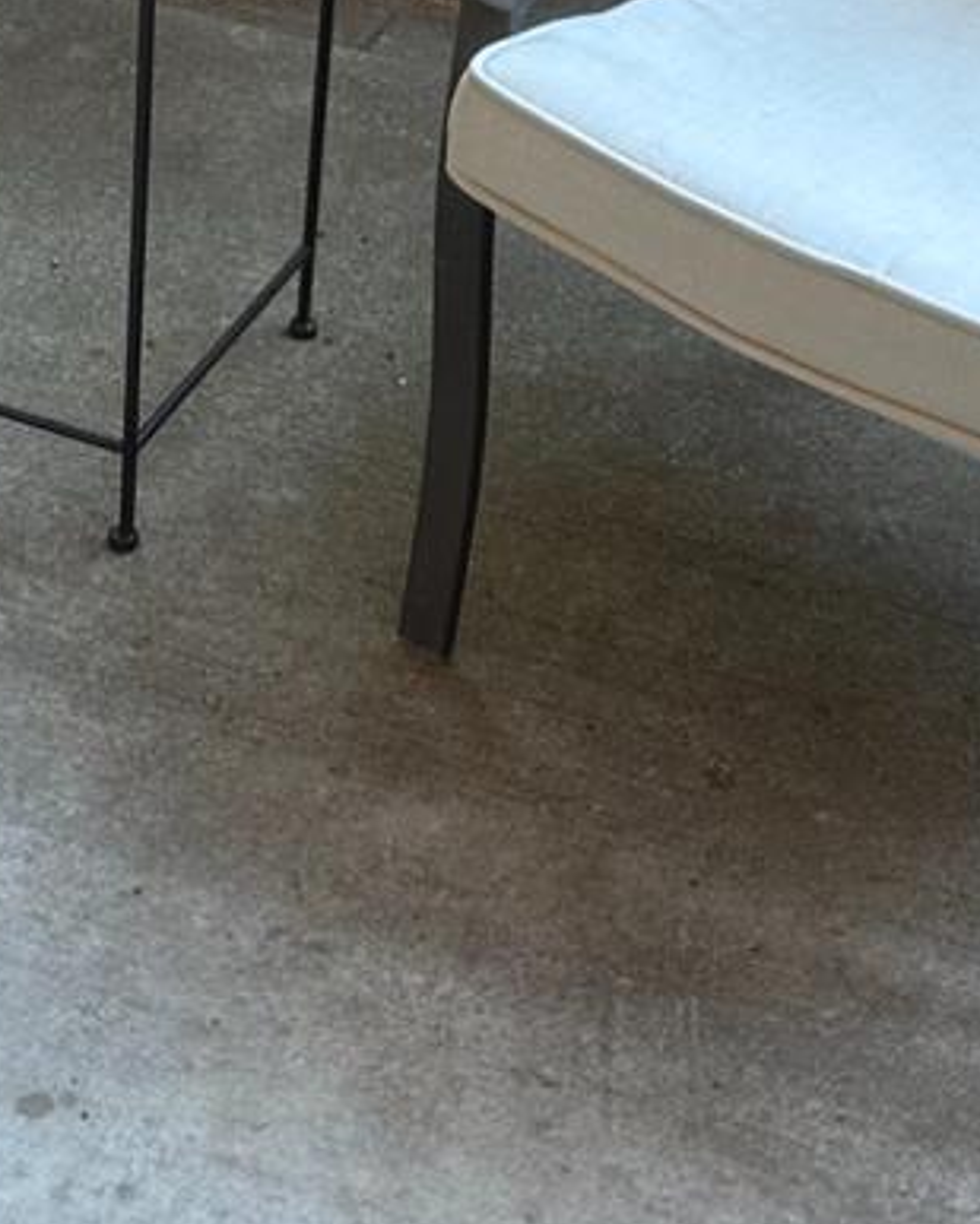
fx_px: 3298
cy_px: 127
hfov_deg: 16.7
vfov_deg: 20.6
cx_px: 113
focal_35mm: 91
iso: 125
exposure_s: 1/60
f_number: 1.78
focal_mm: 6.86
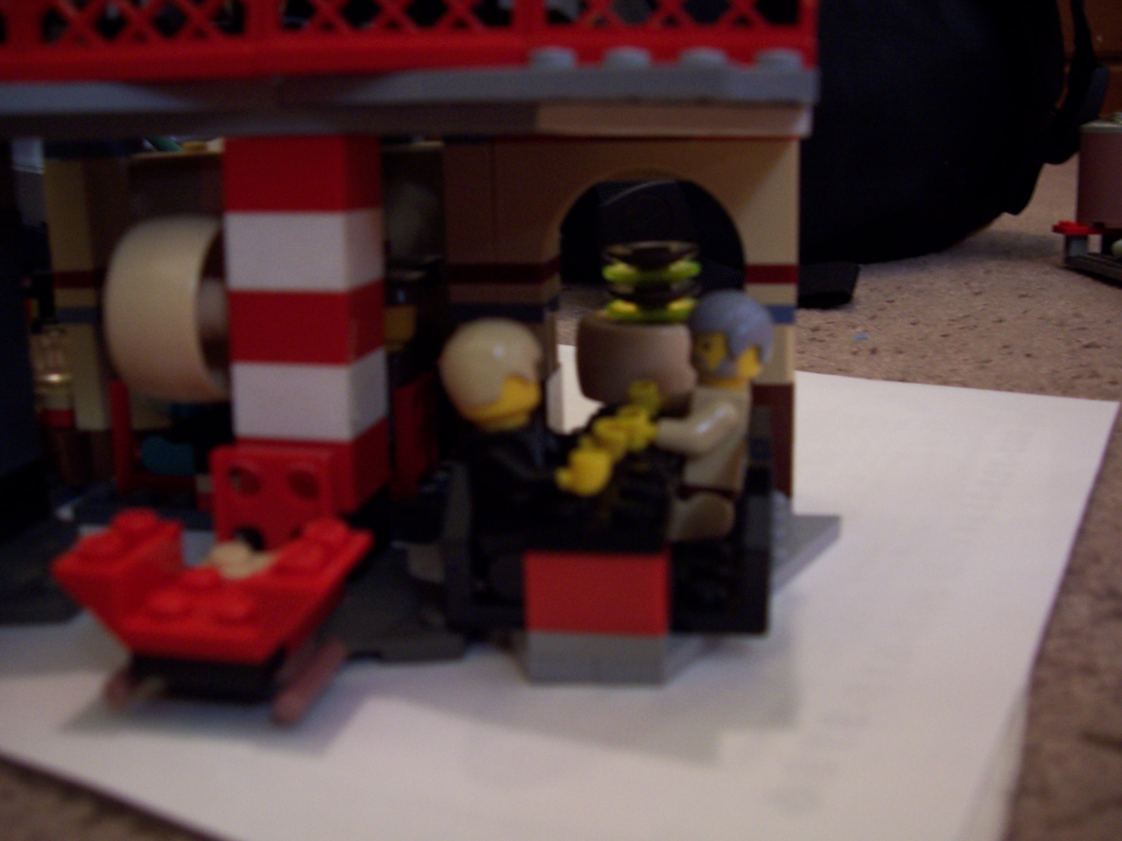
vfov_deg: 39.7
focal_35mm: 36
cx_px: 561
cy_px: 420
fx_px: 1167
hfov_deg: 51.4
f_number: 3
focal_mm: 6
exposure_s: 1/8
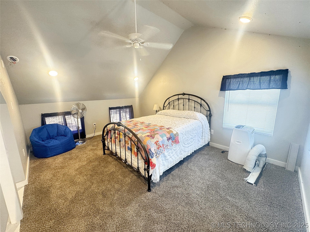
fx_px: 125
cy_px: 116
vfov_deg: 85.7
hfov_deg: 102.1
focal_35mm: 14
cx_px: 155
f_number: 2.2
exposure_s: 1/60
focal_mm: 2.2
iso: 160
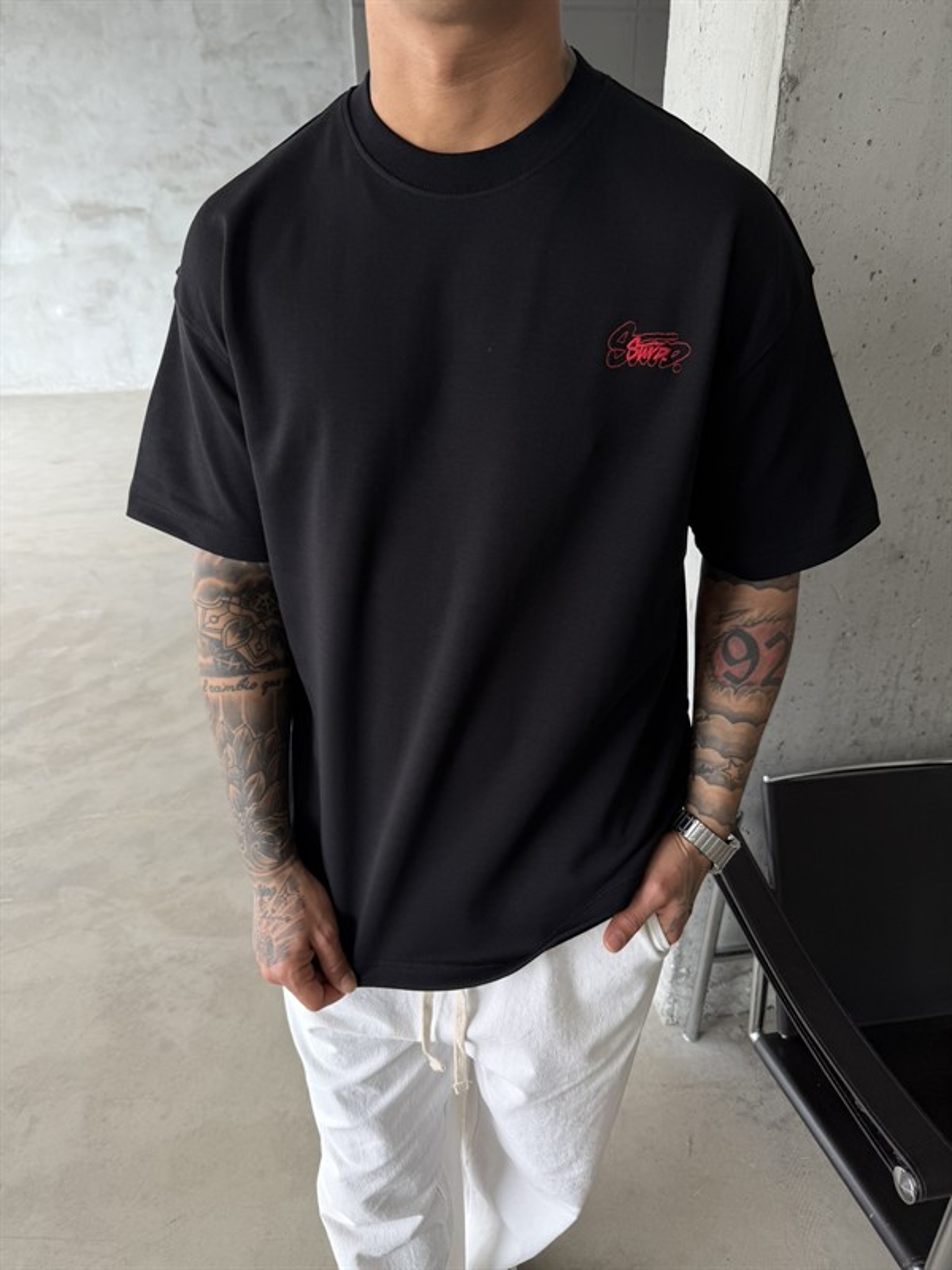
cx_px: 476
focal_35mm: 24
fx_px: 880
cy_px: 635
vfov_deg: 71.6
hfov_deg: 56.8
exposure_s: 1/211
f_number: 1.78
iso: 64
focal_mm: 6.76
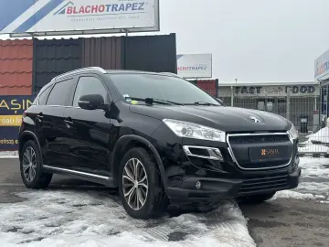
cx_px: 164
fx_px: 456
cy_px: 124
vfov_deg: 30.3
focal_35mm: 48
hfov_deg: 39.7
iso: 80
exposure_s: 1/1227
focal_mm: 6.86
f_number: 1.78
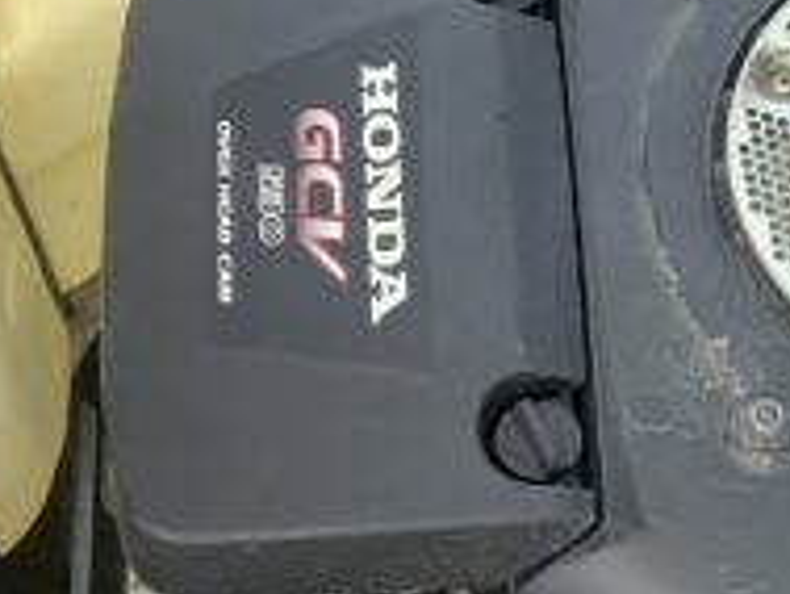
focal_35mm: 98
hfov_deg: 19.8
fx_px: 2238
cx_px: 619
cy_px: 268
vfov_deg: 15.1
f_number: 1.8
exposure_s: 1/187
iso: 16
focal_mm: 3
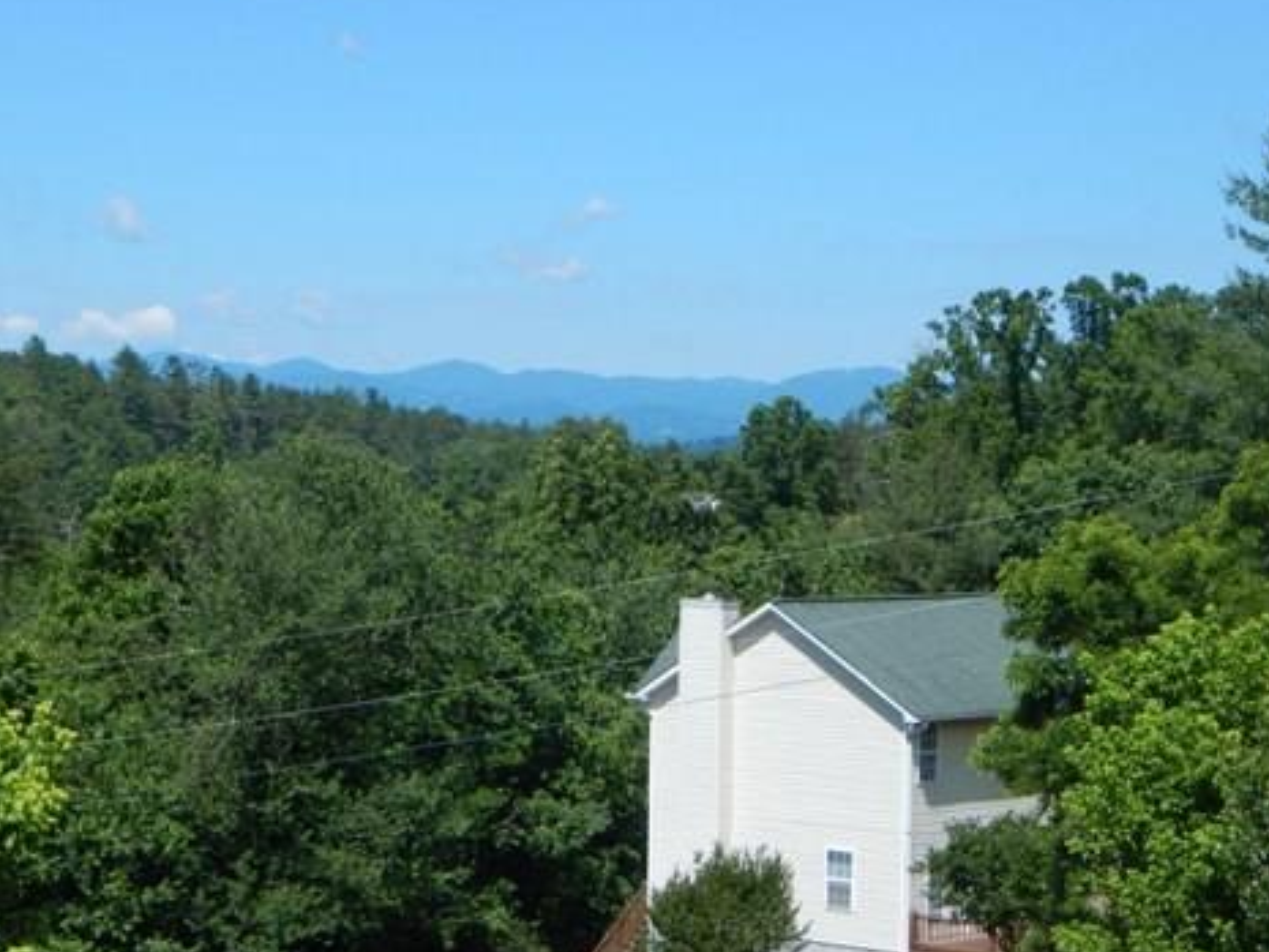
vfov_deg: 15.6
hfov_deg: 20.6
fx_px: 3484
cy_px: 396
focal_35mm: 95
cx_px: 519
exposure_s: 1/1000
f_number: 4.1
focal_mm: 12.3
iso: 125
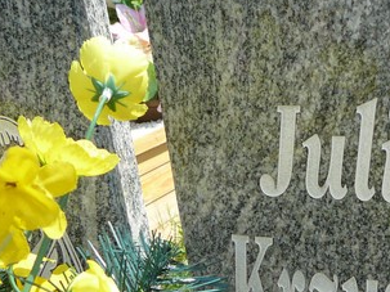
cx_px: 393
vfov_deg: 19.3
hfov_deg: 25.0
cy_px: 292
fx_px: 833
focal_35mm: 74
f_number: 2.8
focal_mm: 5.2
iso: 80
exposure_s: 1/800
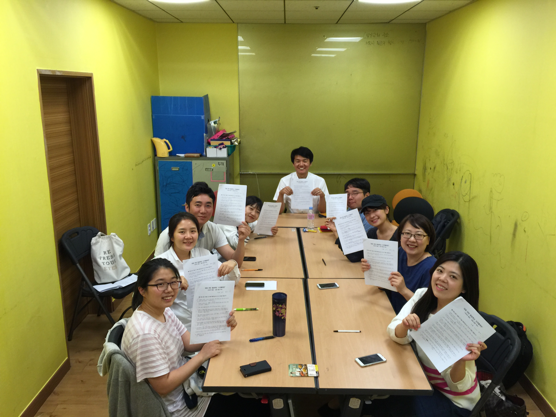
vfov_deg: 48.2
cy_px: 208
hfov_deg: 61.7
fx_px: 466
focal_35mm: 29
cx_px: 278
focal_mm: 4.15
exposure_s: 1/30
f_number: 2.2
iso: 50
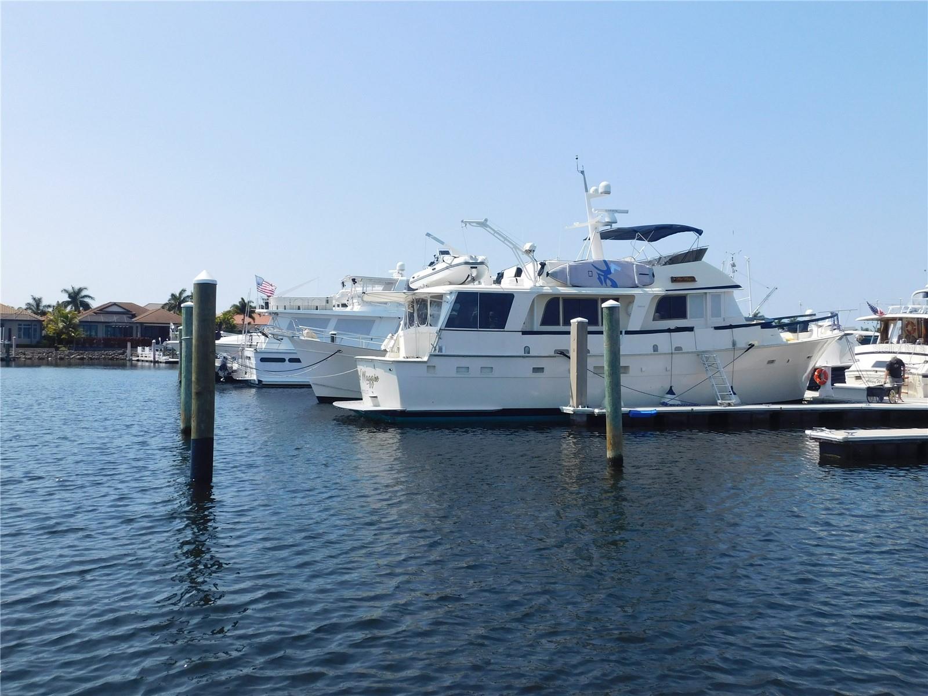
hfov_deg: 60.0
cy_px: 348
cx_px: 464
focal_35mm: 30
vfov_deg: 46.8
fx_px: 804
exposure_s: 1/400
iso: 125
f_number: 6.4
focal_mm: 5.3
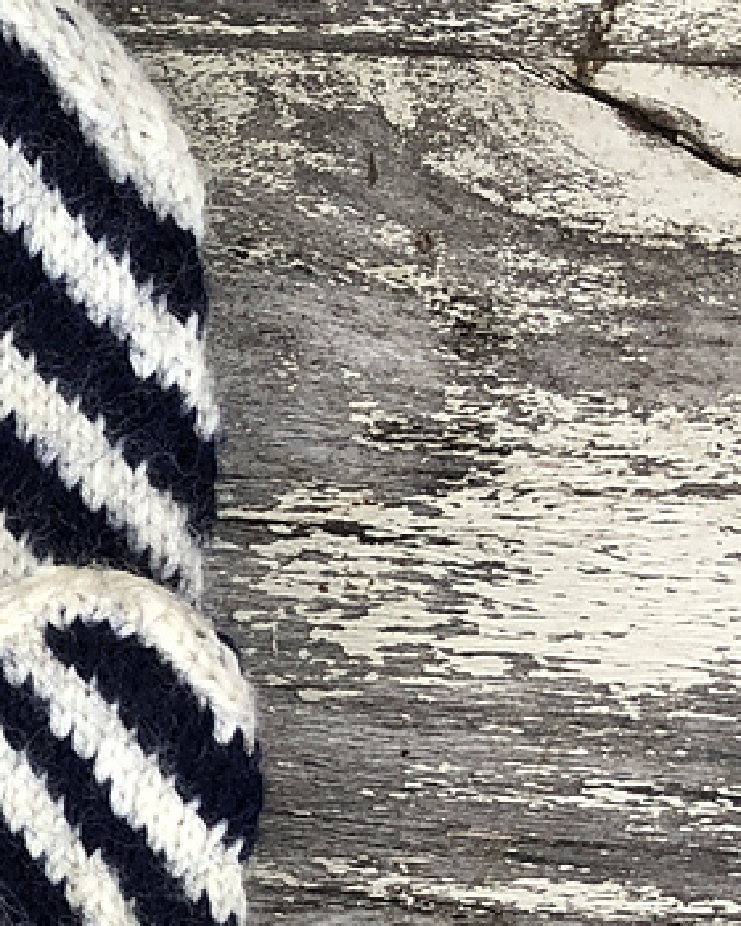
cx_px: -820
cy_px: 807
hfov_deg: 11.0
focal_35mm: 125
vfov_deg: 15.2
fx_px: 3427
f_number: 1.8
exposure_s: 1/120
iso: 32
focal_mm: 4
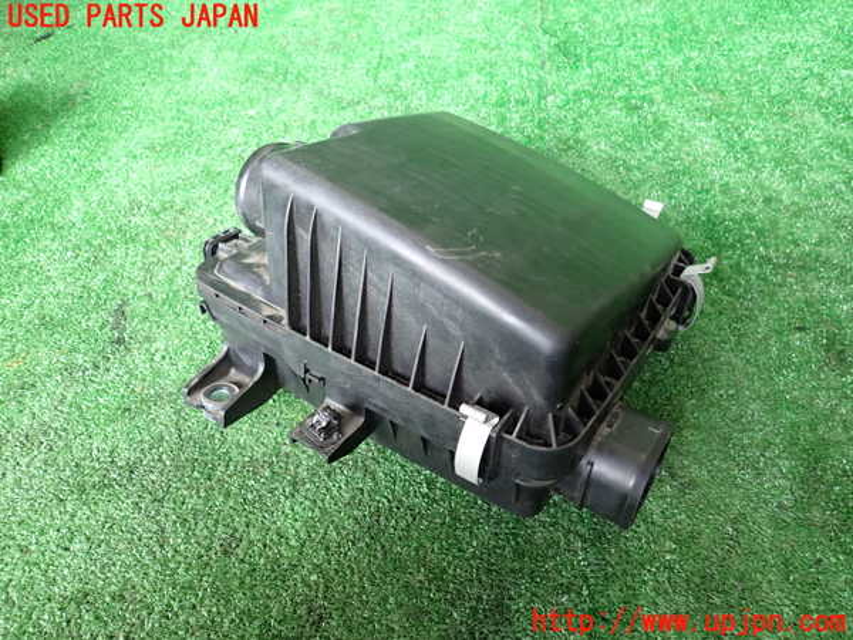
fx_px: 616
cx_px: 426
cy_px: 320
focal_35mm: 25
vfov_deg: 54.9
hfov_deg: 69.4
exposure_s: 1/30
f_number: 2
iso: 250
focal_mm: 4.5
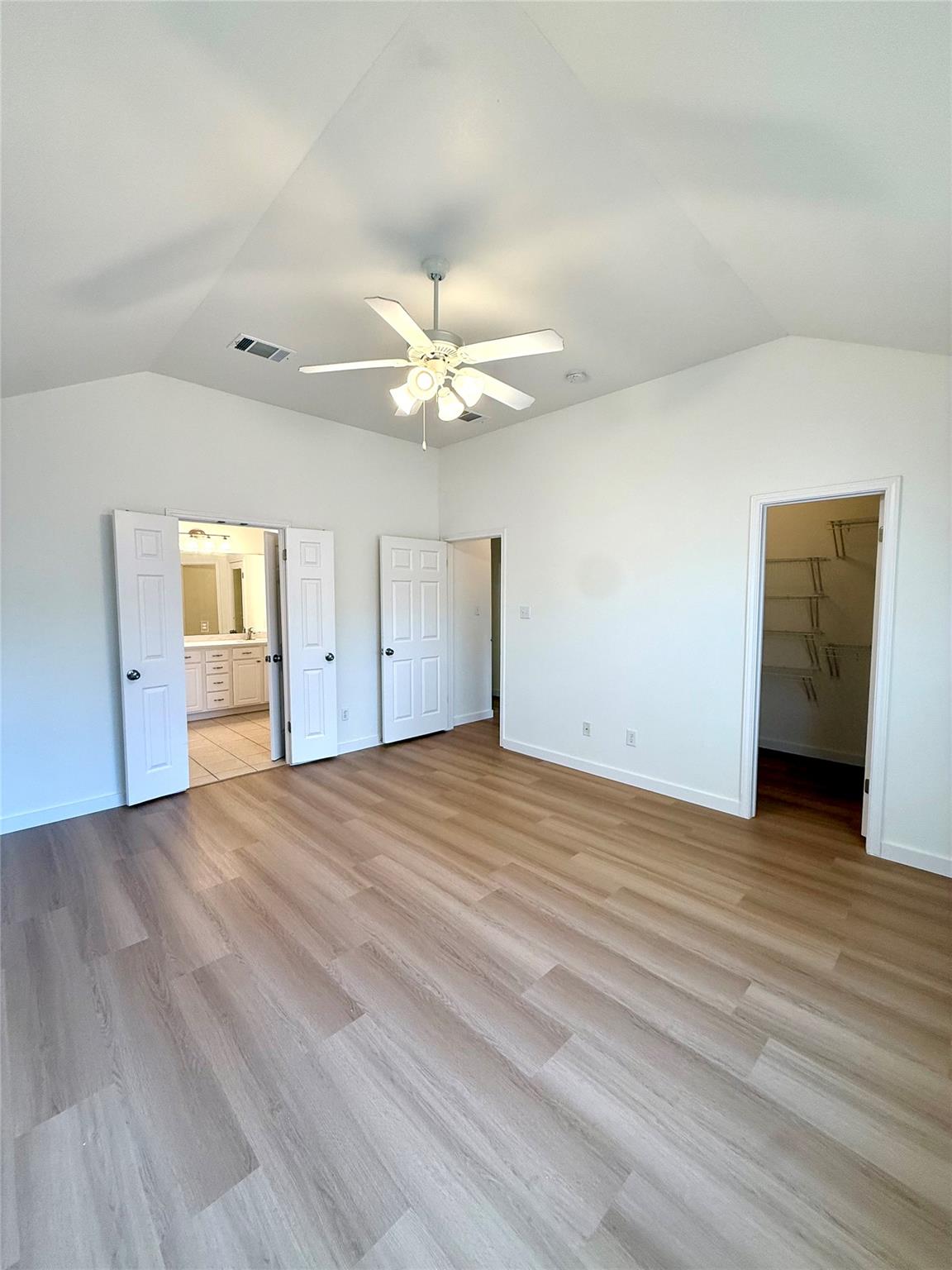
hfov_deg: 85.7
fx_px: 513
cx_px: 476
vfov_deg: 102.1
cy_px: 635
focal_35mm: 14
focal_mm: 2.22
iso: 160
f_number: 2.2
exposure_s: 1/120
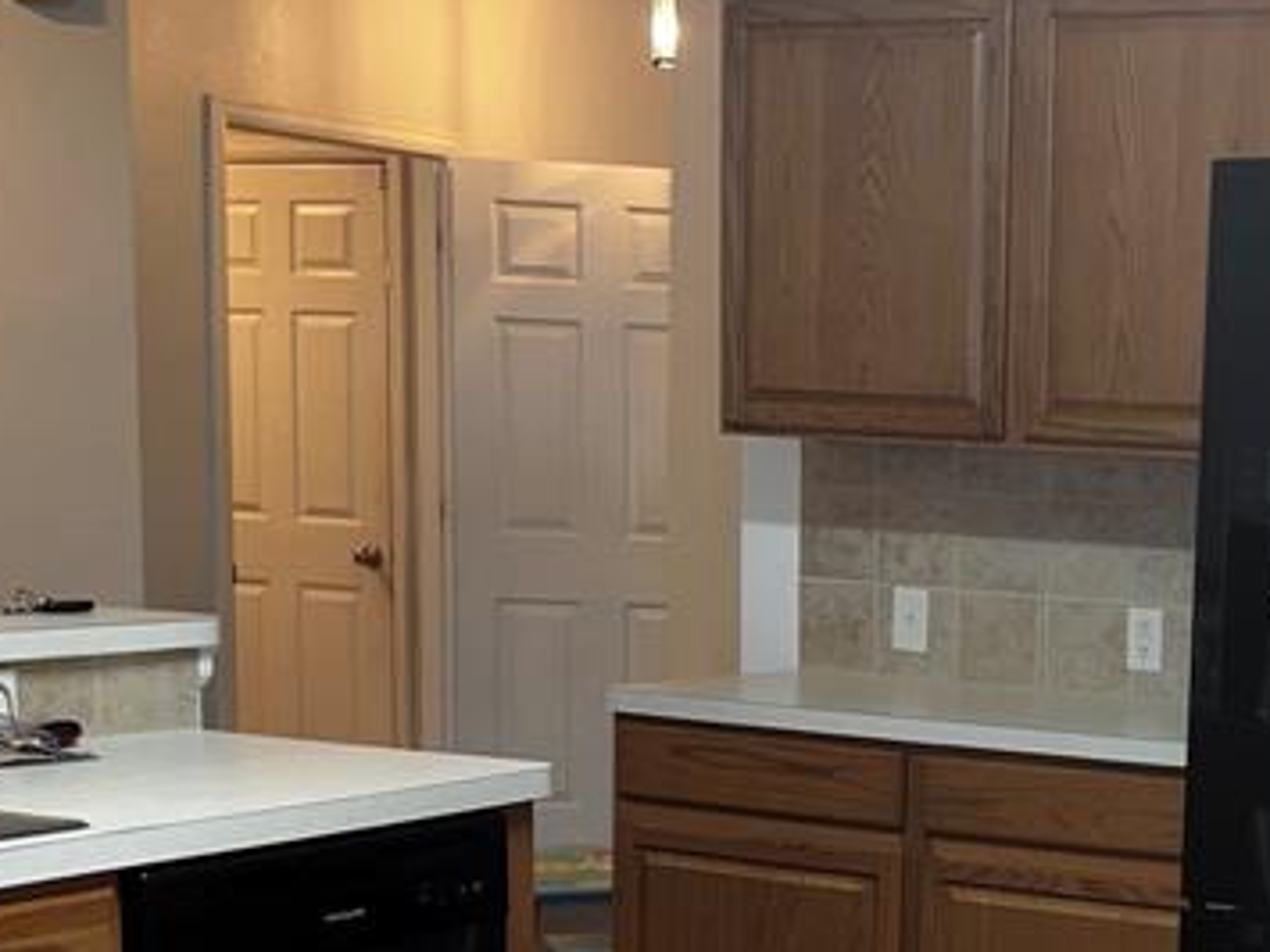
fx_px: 2751
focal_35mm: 75
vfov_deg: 19.3
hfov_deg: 25.0
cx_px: 1206
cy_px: 848
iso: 40
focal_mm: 5.7
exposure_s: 1/22
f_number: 1.5
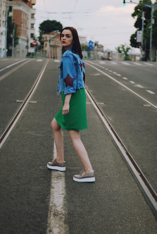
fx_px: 489
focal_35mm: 75
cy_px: 117
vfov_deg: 27.0
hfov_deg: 18.2
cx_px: 78
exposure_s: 1/250
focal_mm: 50
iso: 100
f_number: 1.8
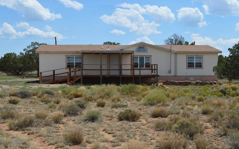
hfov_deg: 38.2
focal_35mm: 53
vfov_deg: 24.4
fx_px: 345
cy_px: 78
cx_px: 118
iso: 100
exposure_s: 1/250
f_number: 8
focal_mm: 34
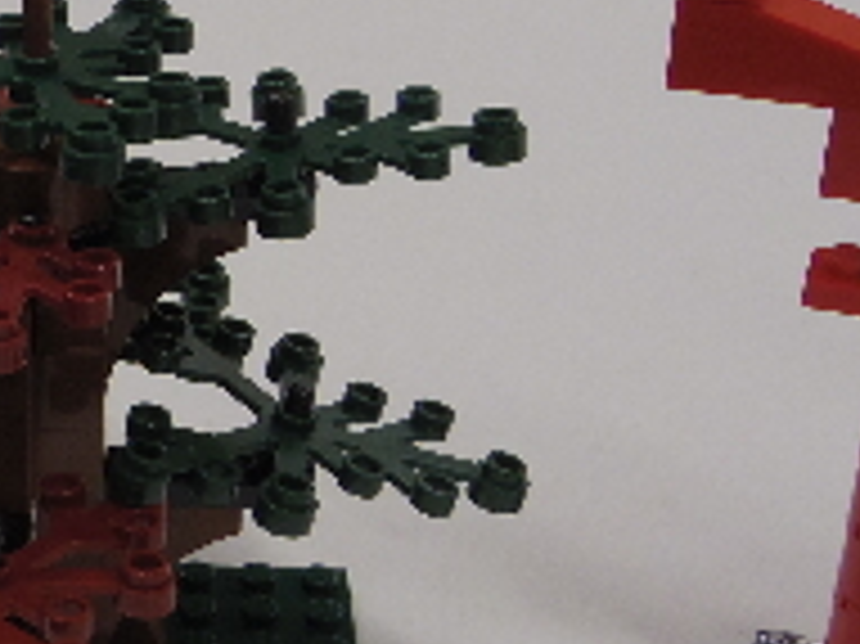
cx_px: -189
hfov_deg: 21.3
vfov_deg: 17.3
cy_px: 297
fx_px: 2110
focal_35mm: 85
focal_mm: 5
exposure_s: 1/50
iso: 320
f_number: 4.5
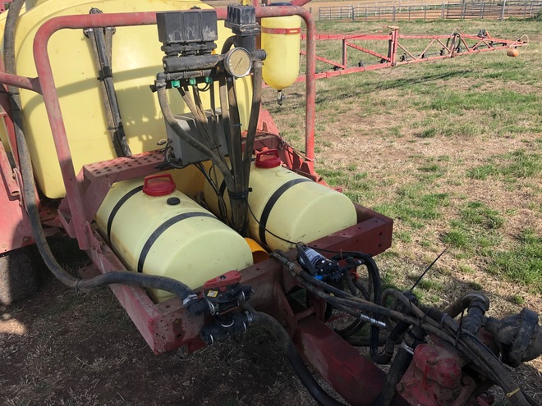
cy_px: 203
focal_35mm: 28
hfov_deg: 63.4
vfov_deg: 49.7
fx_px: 438
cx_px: 271
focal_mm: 3.99
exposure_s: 1/1263
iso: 20
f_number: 1.8
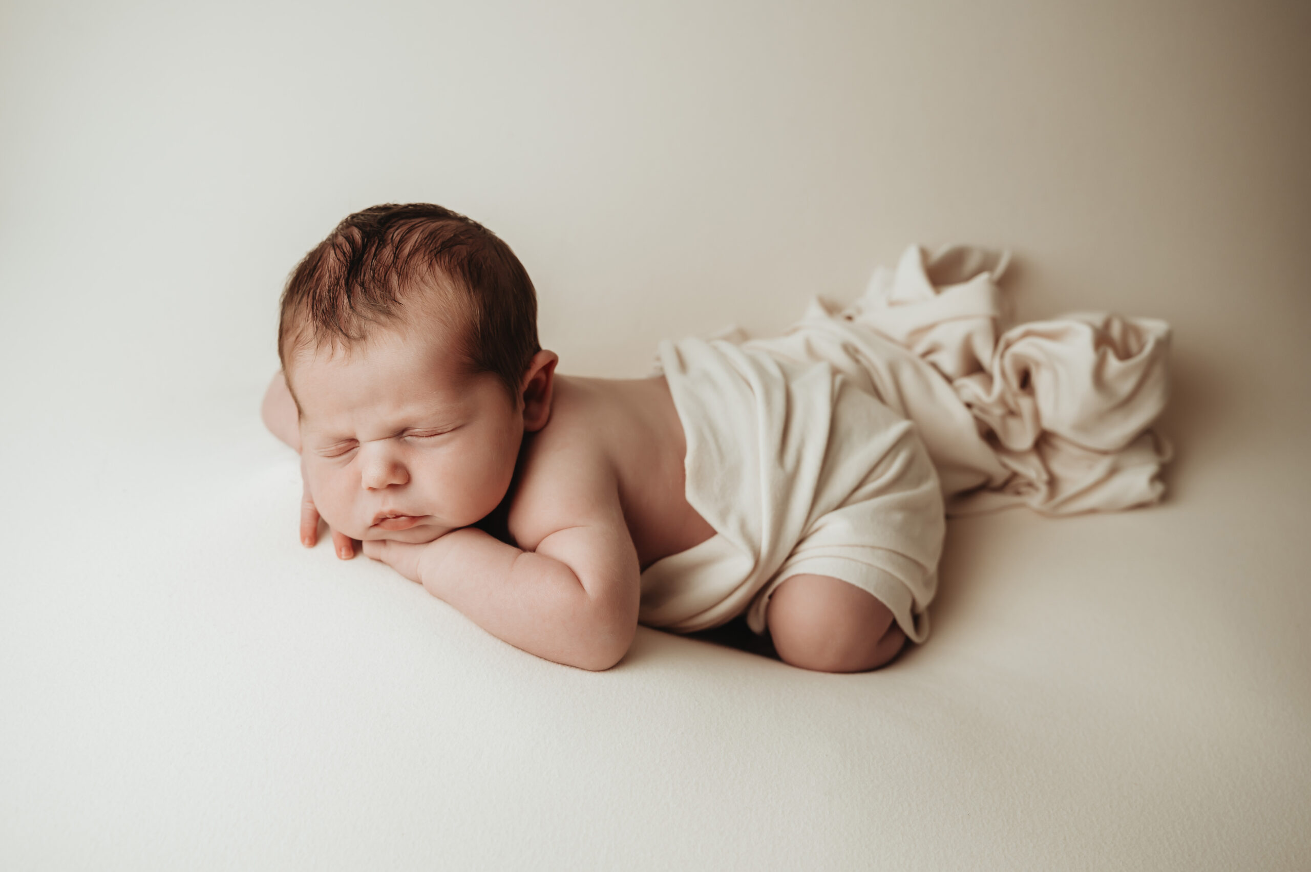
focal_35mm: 45
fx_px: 1638
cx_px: 656
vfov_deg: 29.8
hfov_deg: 43.6
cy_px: 436
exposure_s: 1/160
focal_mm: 45
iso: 400
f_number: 4
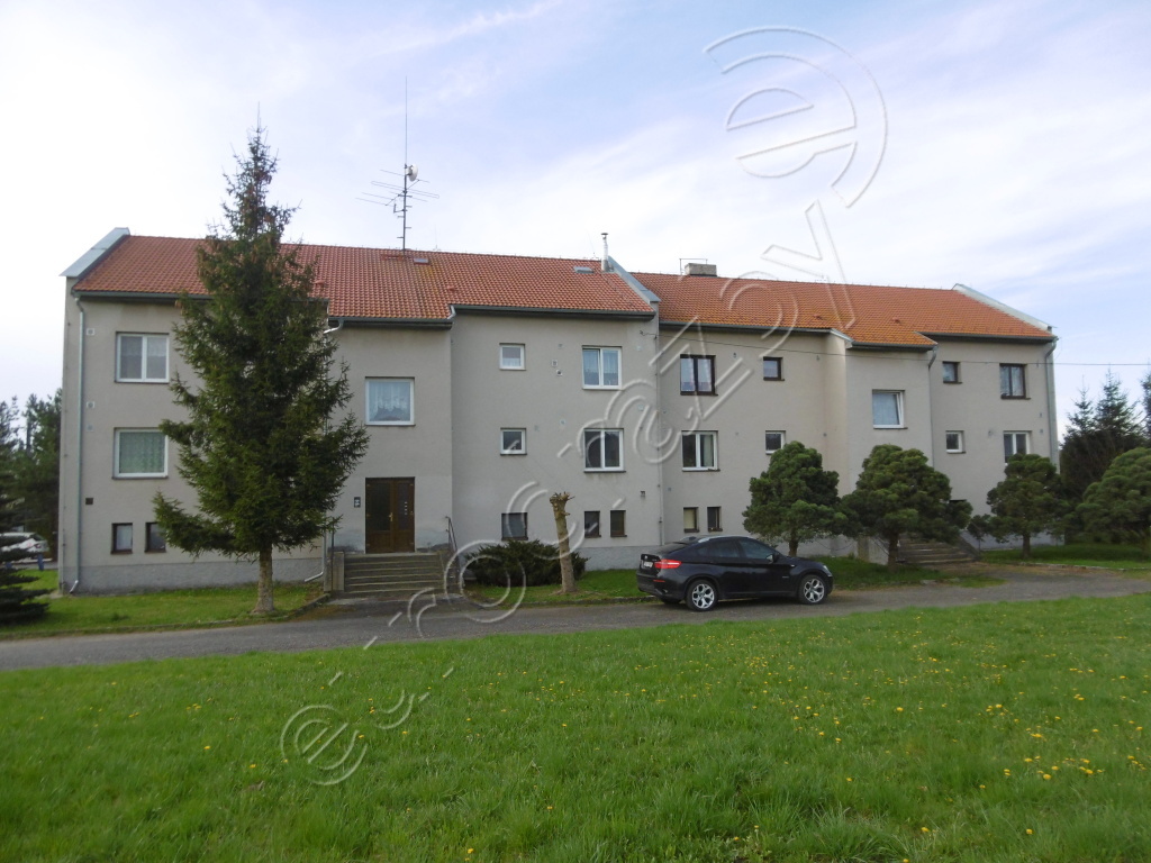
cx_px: 576
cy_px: 432
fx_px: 798
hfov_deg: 71.6
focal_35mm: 24
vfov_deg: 56.8
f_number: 3.1
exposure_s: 1/800
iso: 100
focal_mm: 4.3
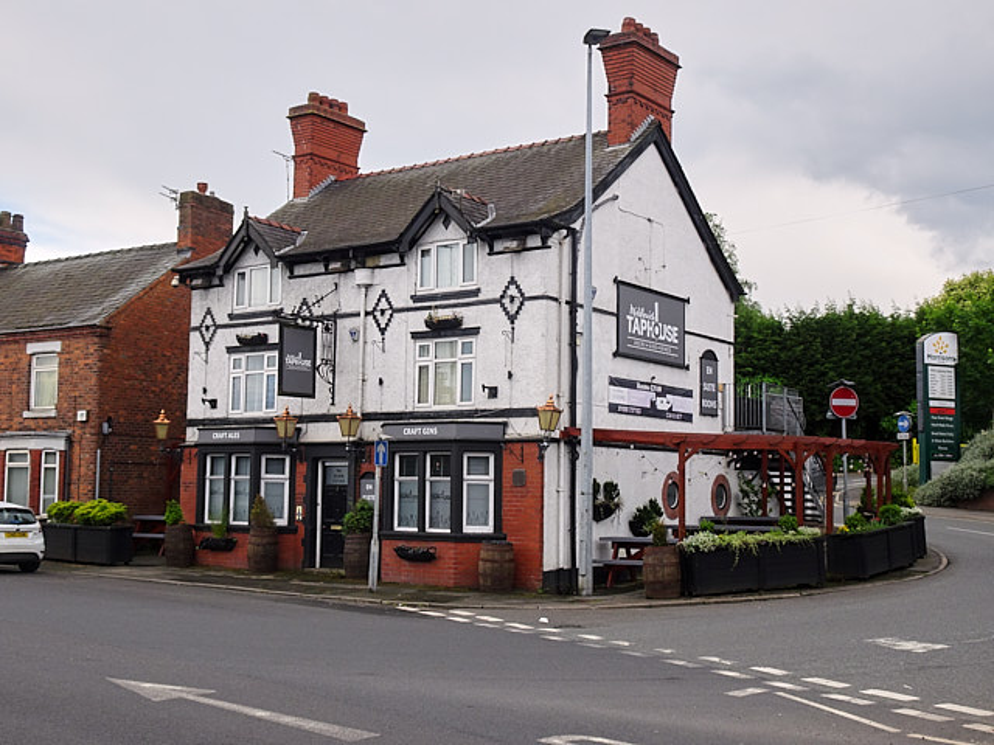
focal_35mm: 43
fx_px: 1235
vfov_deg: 33.6
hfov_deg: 43.9
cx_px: 497
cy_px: 372
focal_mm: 7.3
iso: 80
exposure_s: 1/320
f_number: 4
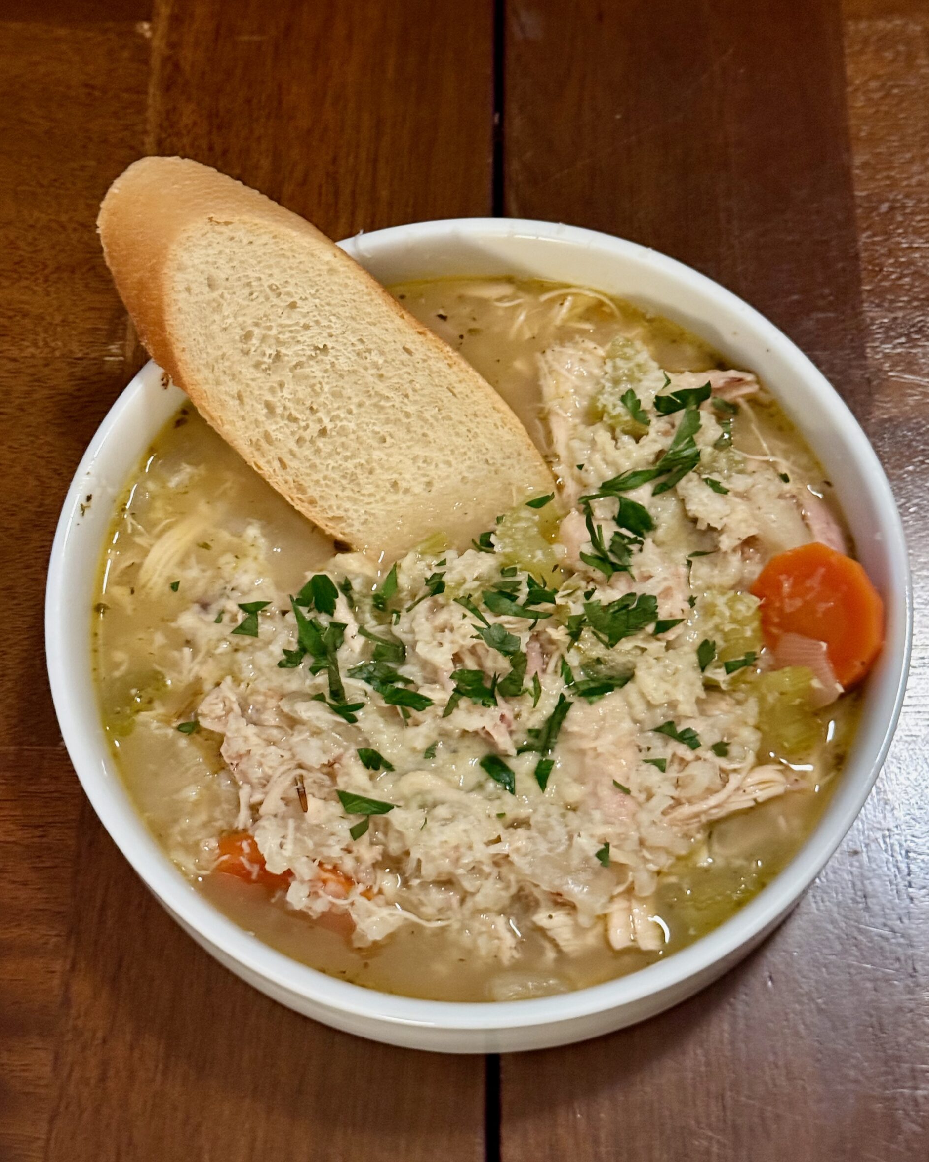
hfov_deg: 29.7
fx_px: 1753
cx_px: 473
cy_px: 569
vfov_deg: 36.7
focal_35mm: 51
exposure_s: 1/30
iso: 640
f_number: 1.78
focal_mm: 6.76
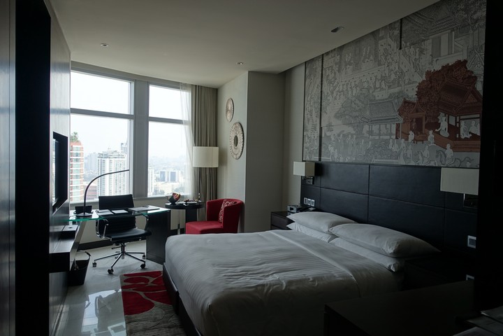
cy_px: 168
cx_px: 252
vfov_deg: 53.1
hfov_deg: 73.7
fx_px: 335
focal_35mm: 24
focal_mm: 8.8
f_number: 3.2
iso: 125
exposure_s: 1/80
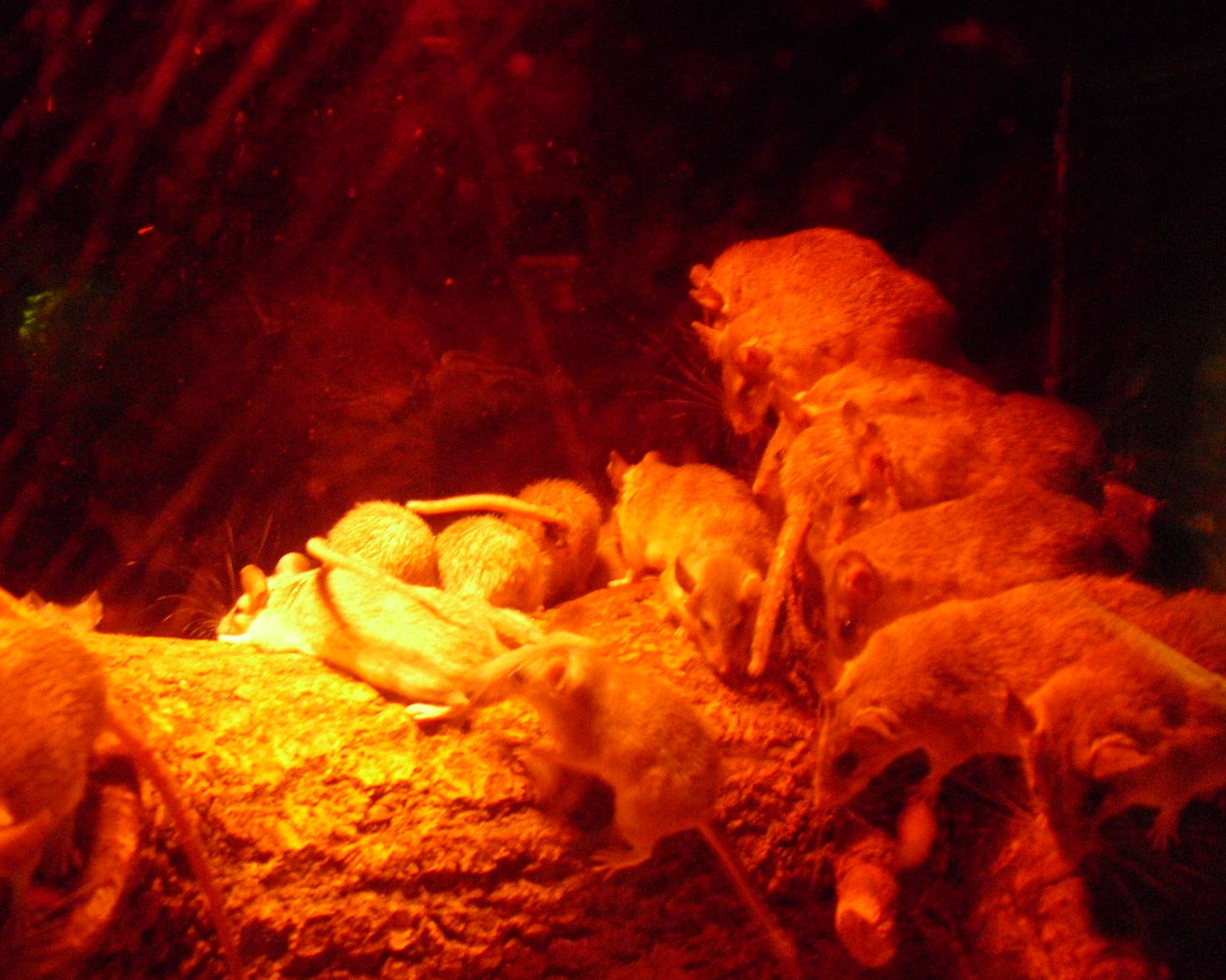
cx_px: 582
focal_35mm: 39
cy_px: 509
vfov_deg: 38.2
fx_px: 1415
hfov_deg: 46.8
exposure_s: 1/20
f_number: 3.1
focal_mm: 6.3
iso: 800
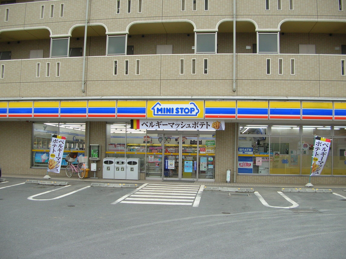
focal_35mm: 35
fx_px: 350
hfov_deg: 52.7
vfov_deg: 40.6
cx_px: 173
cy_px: 130
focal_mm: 5.8
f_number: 2.8
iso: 71
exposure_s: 1/160
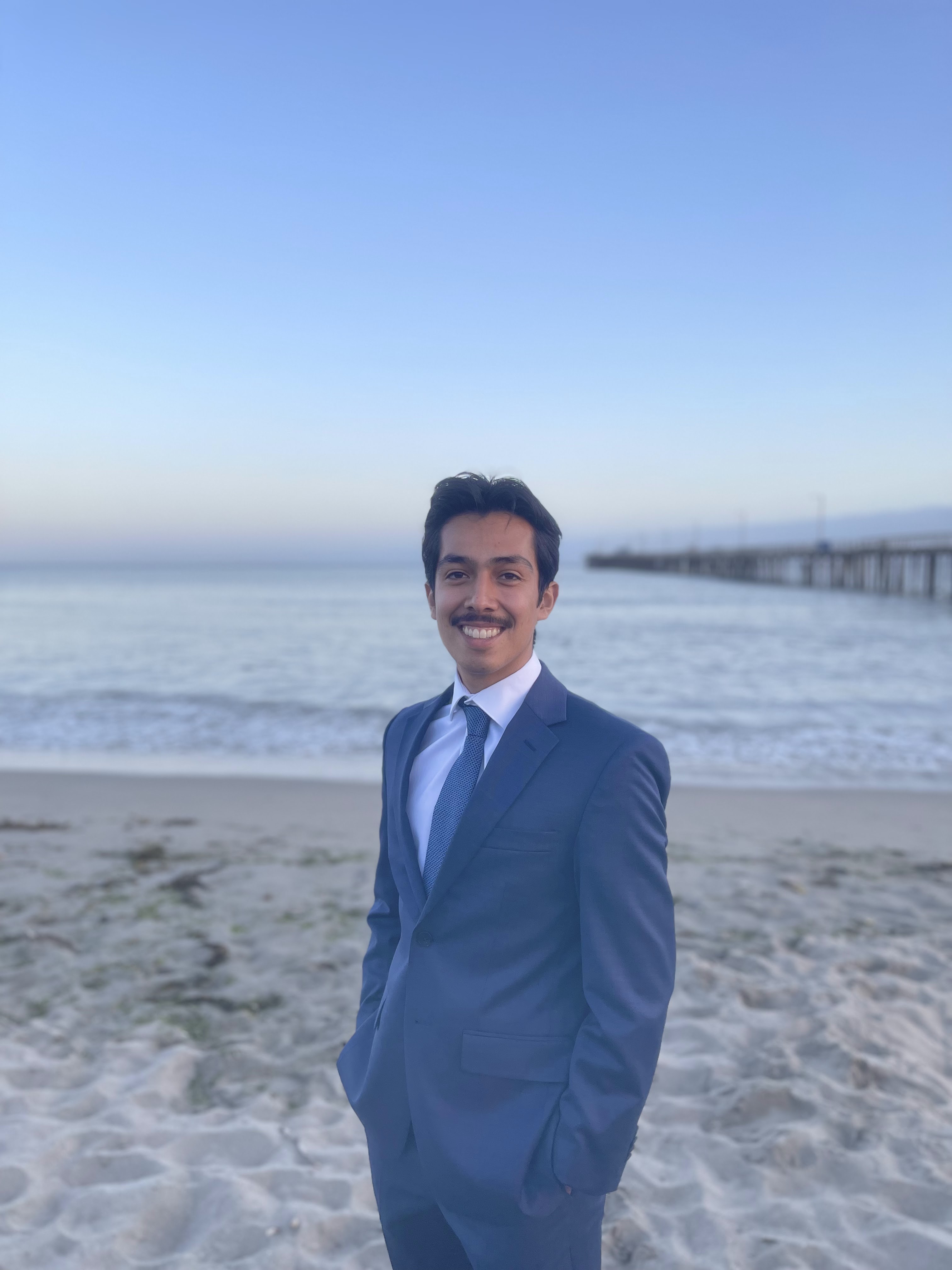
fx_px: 953
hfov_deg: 53.1
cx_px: 476
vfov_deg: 67.3
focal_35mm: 26
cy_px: 635
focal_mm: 5.1
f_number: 1.6
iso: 50
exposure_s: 1/656
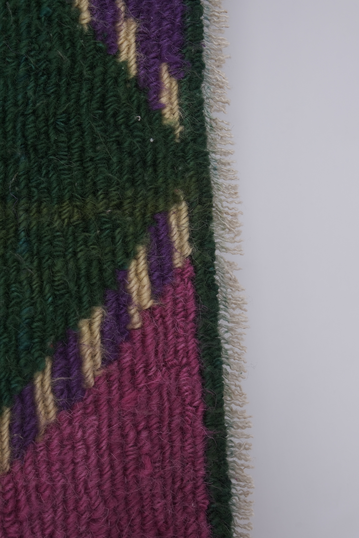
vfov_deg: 24.5
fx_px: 1241
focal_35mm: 83
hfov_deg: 16.5
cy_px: 269
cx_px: 180
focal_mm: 55
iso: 160
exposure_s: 1/160
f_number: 13
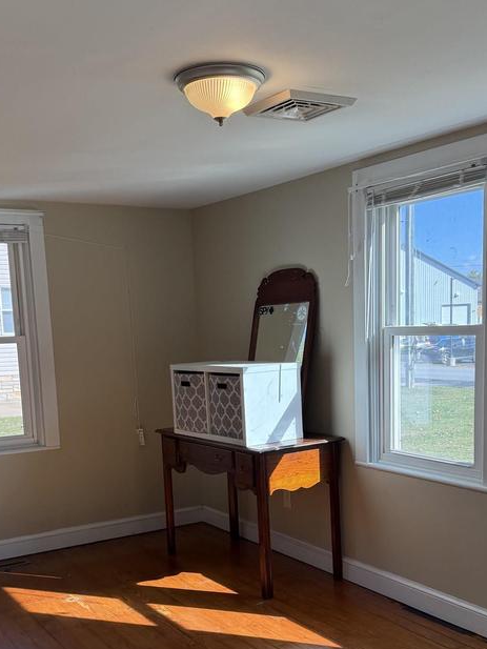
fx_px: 788
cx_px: 245
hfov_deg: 34.4
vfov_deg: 44.1
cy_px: 432
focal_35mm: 42
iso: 100
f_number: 1.78
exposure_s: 1/365
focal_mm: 6.76
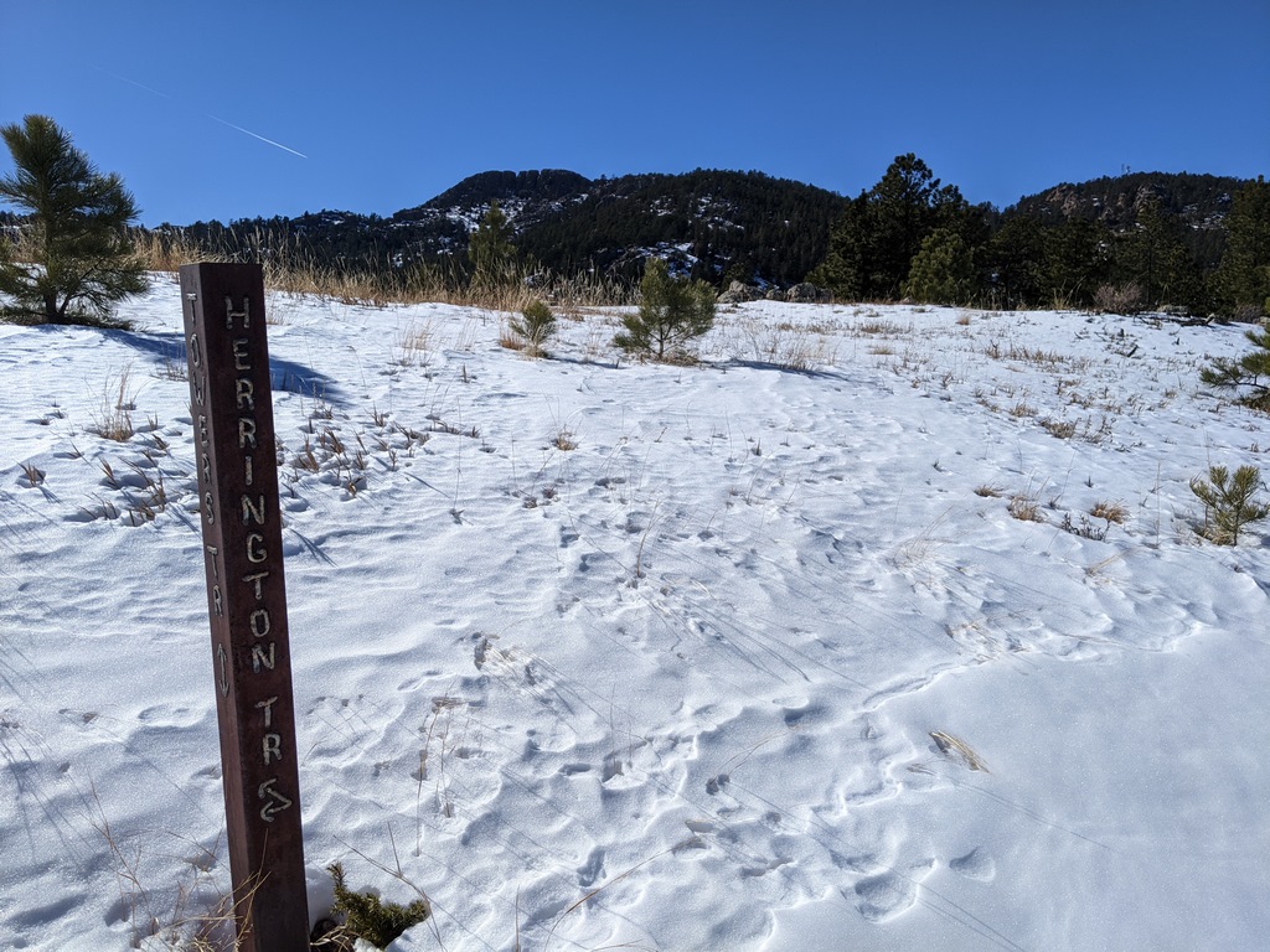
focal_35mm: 27
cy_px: 476
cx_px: 635
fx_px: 991
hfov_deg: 65.3
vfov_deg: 51.4
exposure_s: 1/5882
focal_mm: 4.44
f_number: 1.8
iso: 64
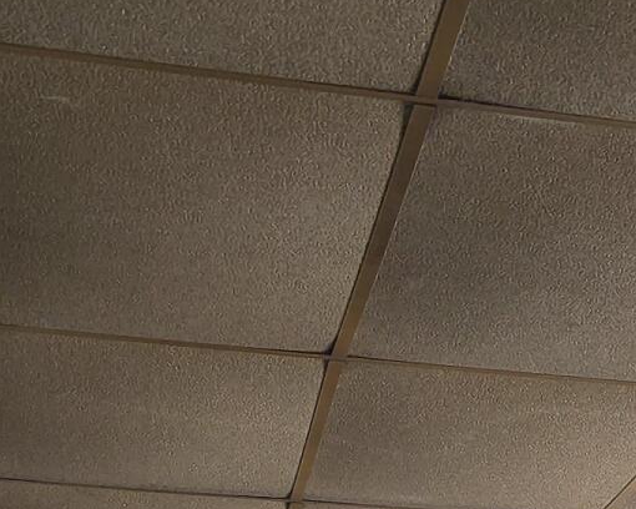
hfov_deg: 13.7
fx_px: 2485
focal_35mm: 132
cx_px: 971
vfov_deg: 10.4
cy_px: 1148
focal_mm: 6.3
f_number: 1.7
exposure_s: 1/60
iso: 125
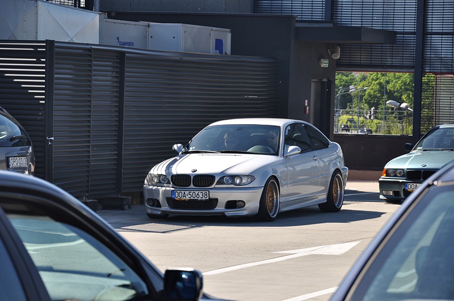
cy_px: 150
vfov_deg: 8.7
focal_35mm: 158
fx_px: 1983
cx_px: 227
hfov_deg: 13.1
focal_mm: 105
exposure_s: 1/320
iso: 200
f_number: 9
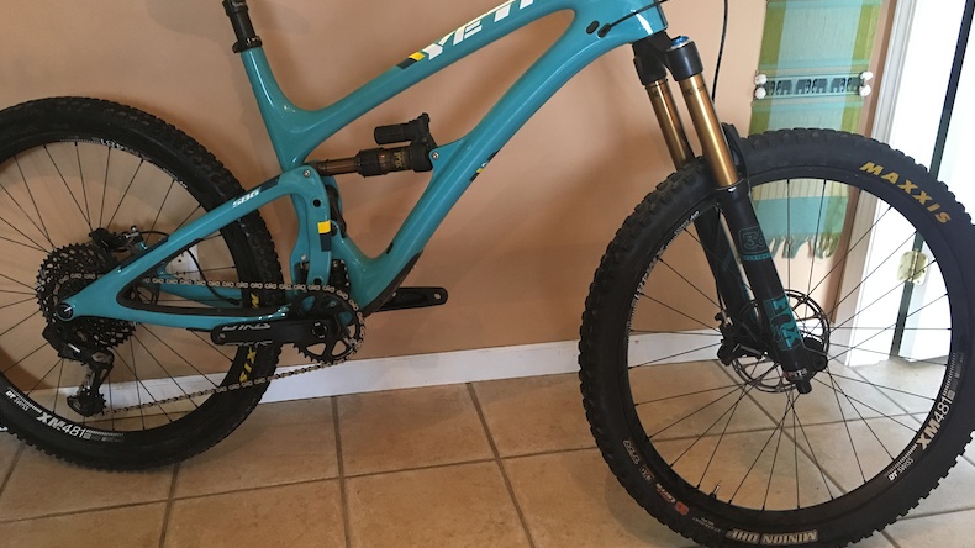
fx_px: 827
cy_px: 241
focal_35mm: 32
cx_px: 484
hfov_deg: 61.0
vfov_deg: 36.6
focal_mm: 4.15
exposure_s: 1/17
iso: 200
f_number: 2.2
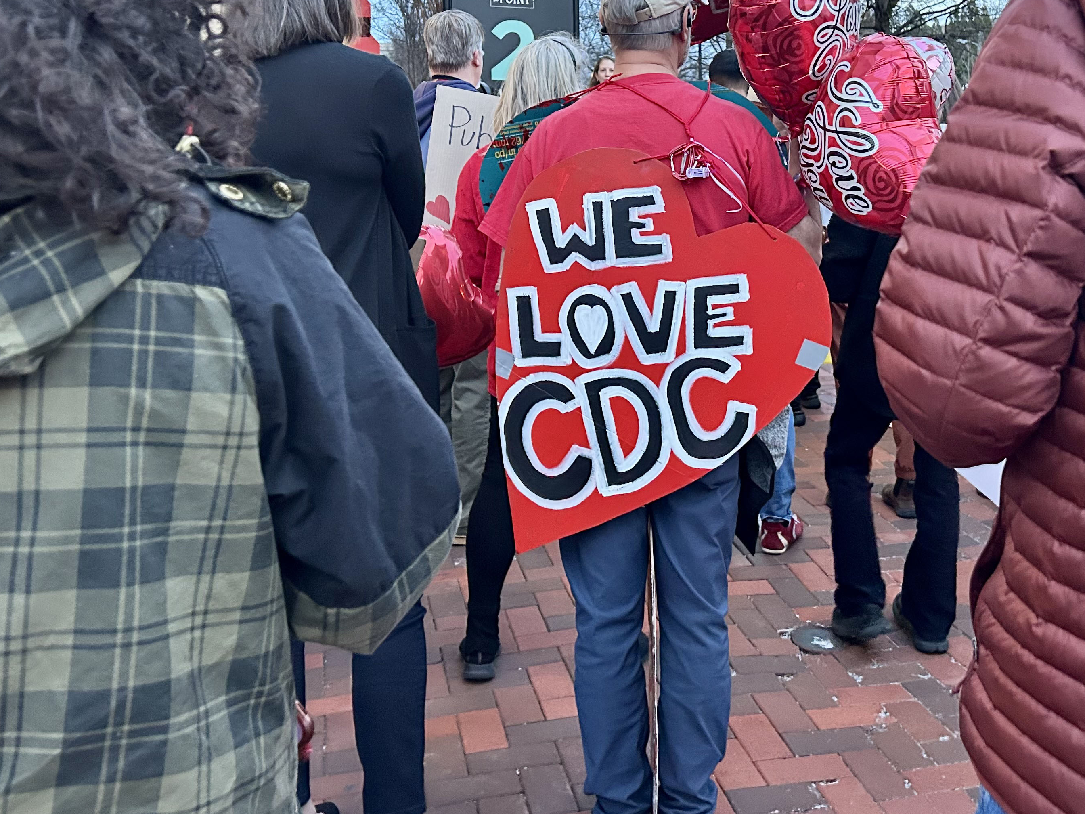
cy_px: 230
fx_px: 1222
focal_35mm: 39
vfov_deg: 36.2
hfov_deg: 47.5
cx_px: 670
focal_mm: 5.7
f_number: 1.5
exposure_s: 1/60
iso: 400
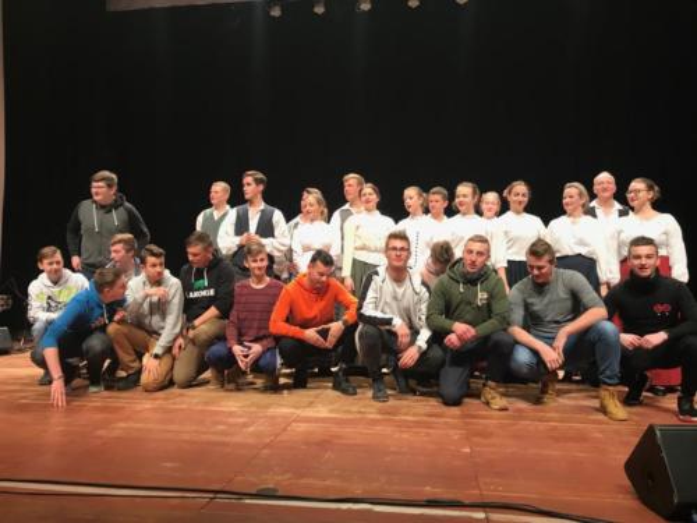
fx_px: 564
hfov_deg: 63.4
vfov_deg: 49.7
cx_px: 348
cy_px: 262
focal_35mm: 28
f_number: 1.8
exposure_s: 1/20
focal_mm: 3.99
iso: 40
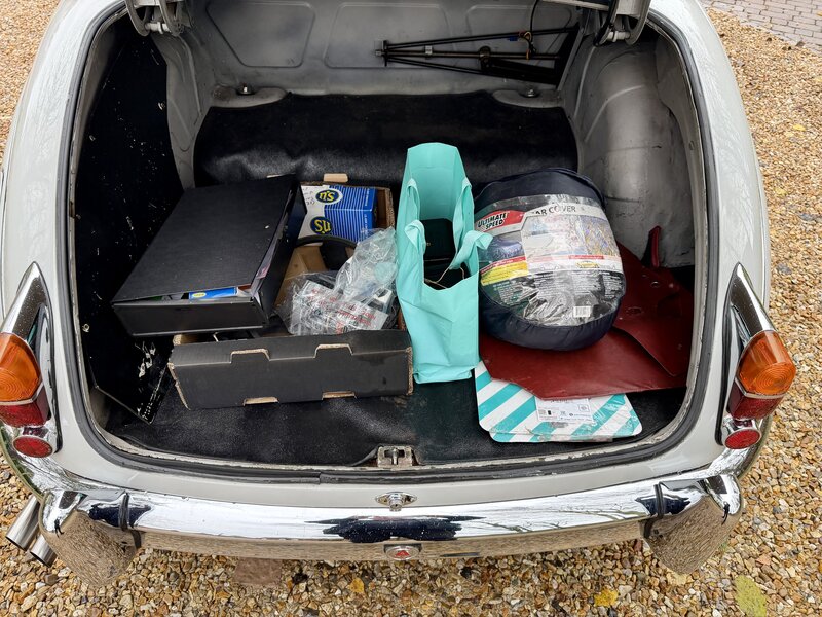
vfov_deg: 56.8
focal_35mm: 24
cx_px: 411
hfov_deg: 71.6
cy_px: 308
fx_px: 570
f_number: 1.78
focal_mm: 6.76
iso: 160
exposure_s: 1/124
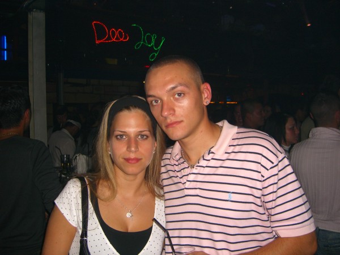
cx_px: 170
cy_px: 128
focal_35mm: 38
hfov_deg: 49.0
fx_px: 373
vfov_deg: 37.7
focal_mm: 7.9
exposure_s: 1/60
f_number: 2.8
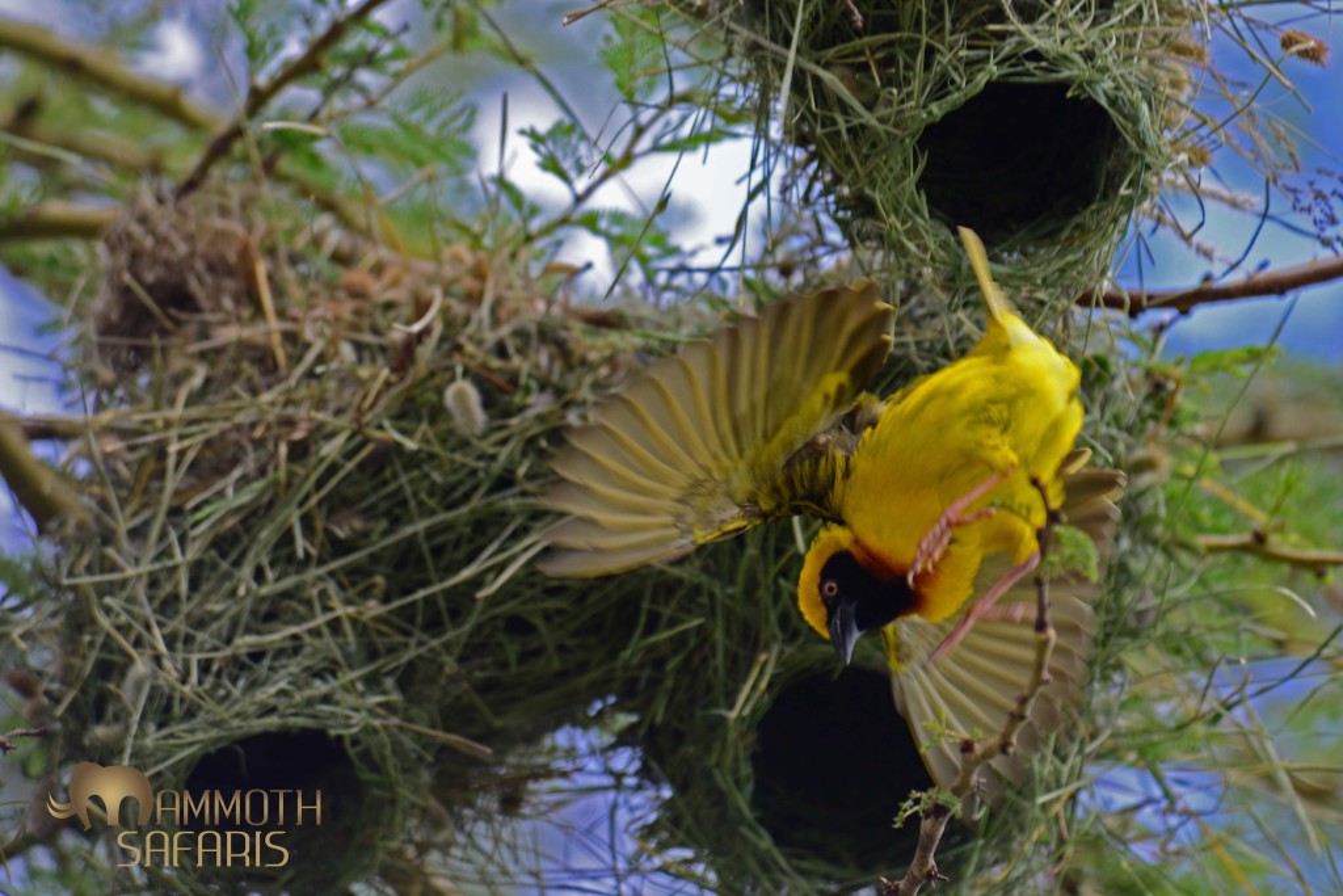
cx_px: 672
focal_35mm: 400
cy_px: 448
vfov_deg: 3.4
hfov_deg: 5.2
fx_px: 14923
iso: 400
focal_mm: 400
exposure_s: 1/400
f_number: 5.6
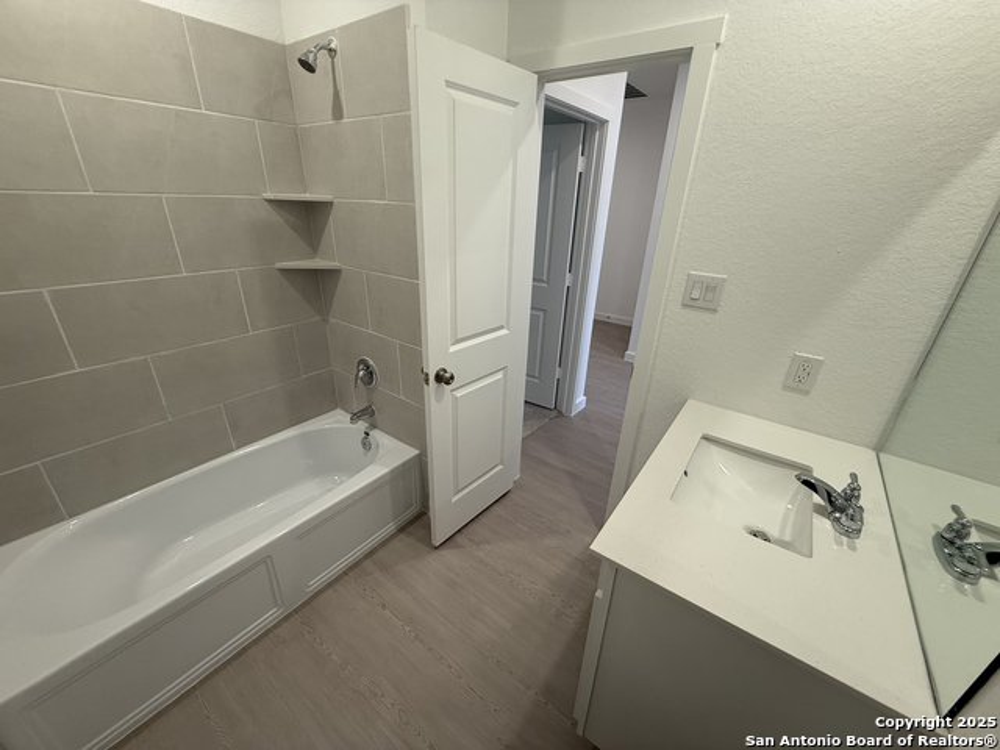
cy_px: 375
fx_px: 404
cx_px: 500
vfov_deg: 85.7
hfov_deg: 102.1
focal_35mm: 14
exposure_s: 1/120
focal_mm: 2.22
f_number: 2.2
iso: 250
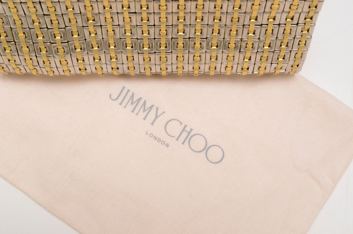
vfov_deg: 23.7
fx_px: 558
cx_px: 176
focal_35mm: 57
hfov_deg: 35.1
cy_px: 117
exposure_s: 1/125
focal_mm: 38
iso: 400
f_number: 18
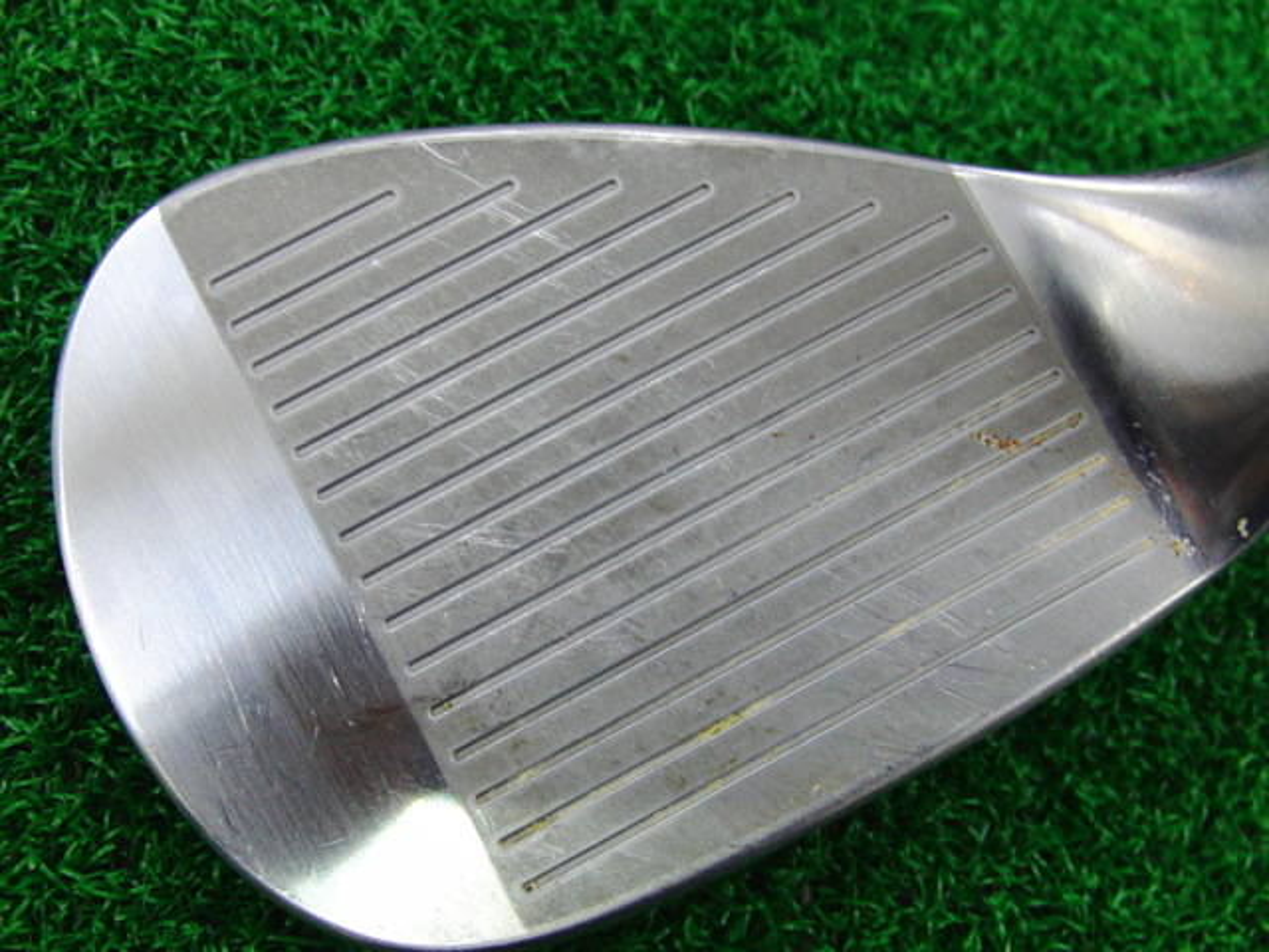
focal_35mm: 37
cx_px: 634
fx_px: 1356
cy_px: 476
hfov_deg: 50.1
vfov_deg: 38.7
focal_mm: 6.42
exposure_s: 1/50
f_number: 3.6
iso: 400
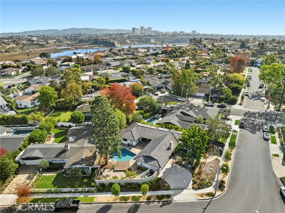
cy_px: 106
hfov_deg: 71.6
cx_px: 142
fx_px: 197
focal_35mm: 24
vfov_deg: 56.8
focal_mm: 12.3
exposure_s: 1/200
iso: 160
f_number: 2.8
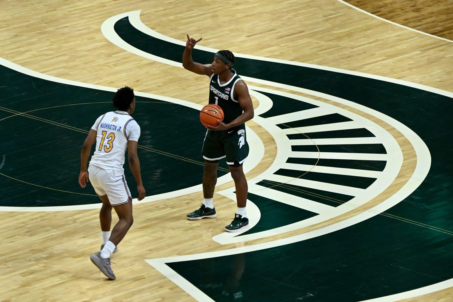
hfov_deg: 10.3
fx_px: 2517
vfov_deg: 6.9
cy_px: 151
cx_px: 226
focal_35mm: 200
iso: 5000
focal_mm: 200
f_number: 6.3
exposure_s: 1/1000
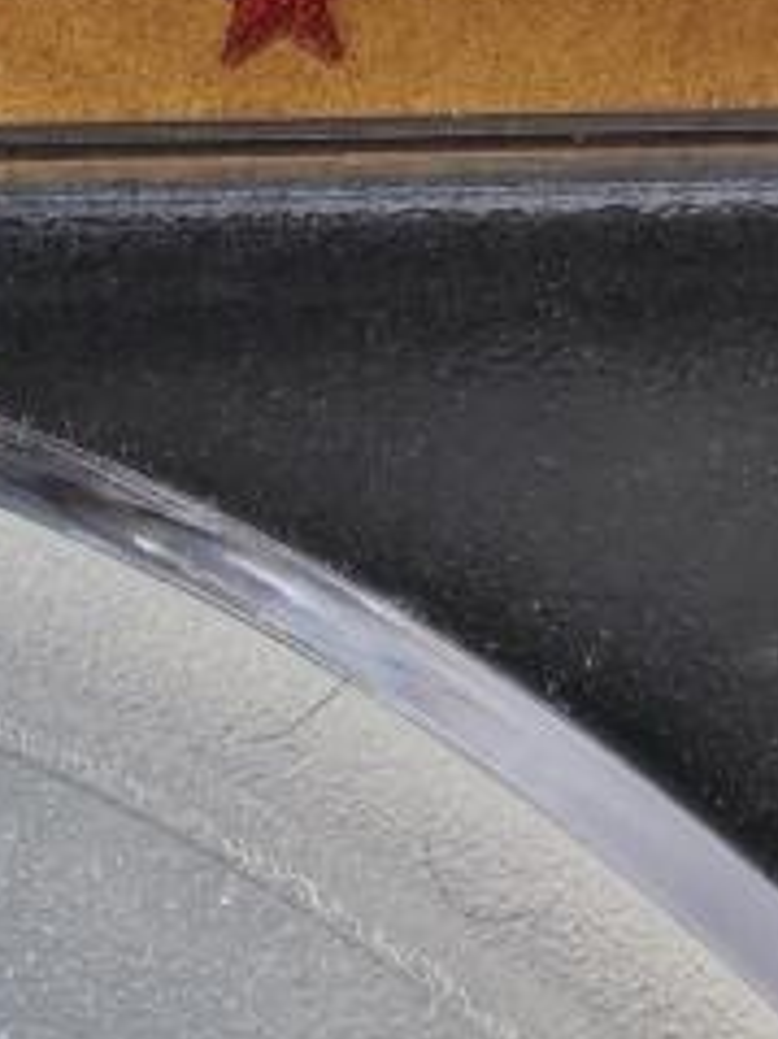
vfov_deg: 5.2
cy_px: 1761
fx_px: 11308
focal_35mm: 377
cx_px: -1017
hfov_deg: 3.9
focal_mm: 5.85
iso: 125
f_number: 1.63
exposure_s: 1/100
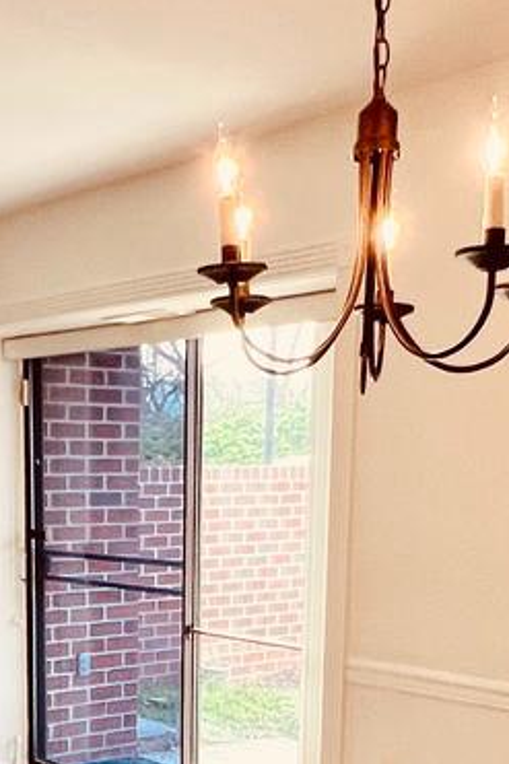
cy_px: 719
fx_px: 1189
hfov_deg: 23.8
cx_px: 97
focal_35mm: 56
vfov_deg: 33.4
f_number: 1.8
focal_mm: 1.57
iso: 160
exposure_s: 1/120
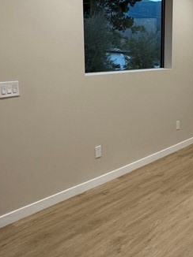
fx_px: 328
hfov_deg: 29.8
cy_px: 106
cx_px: 208
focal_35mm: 44
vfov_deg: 42.8
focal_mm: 2.22
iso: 200
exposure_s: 1/120
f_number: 2.2
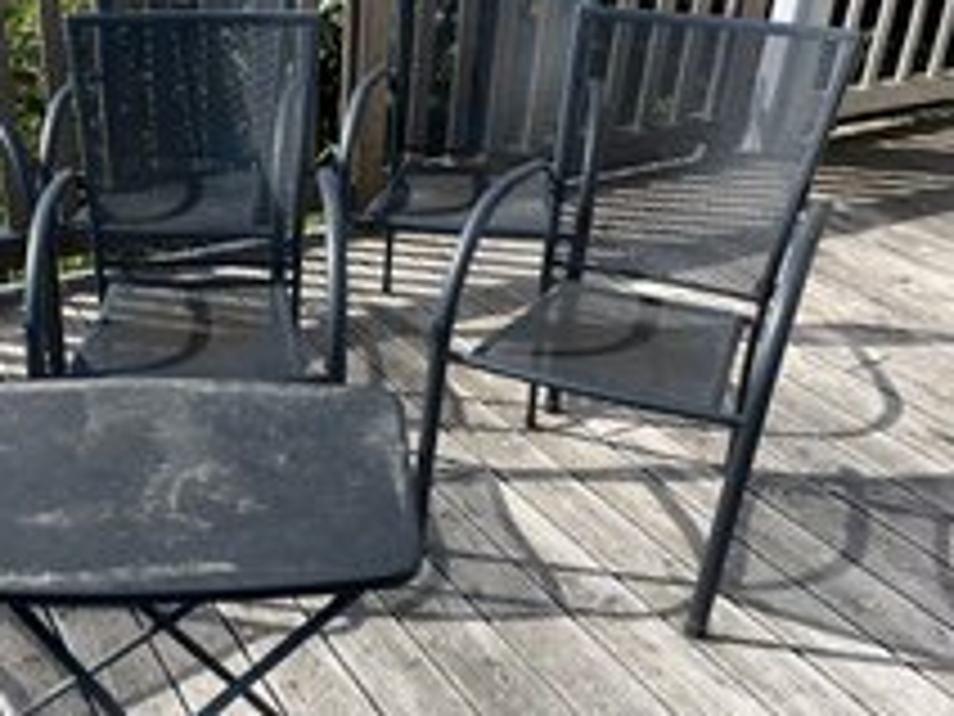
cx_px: 223
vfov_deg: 34.2
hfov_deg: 43.2
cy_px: 453
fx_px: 1157
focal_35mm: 42
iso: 50
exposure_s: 1/2309
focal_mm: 5.1
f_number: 1.6
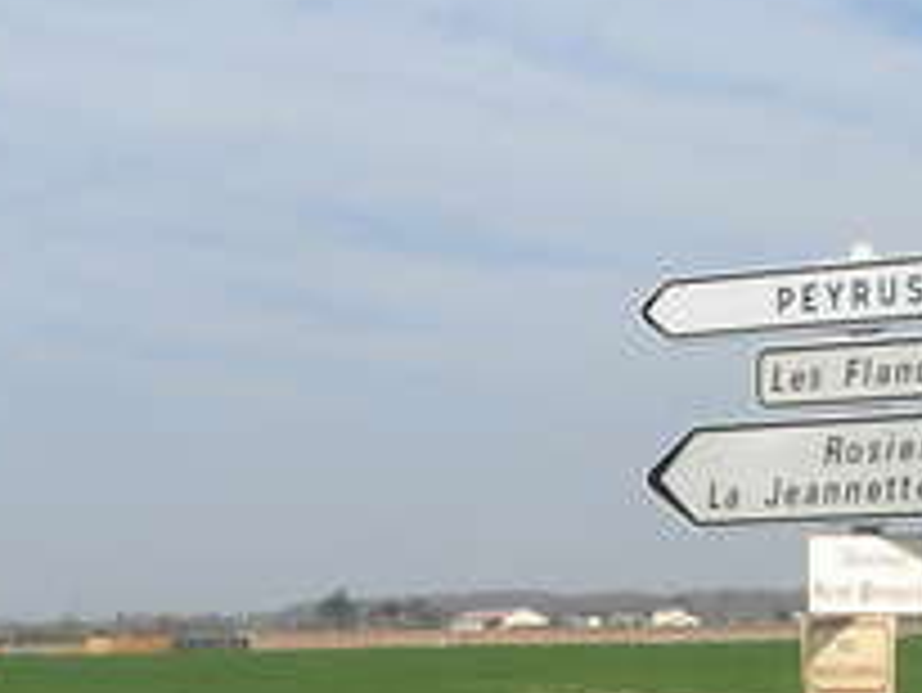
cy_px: 832
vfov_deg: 13.0
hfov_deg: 17.7
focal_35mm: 111
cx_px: 279
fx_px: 2958
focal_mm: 6.3
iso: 79
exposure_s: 1/558
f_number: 4.9
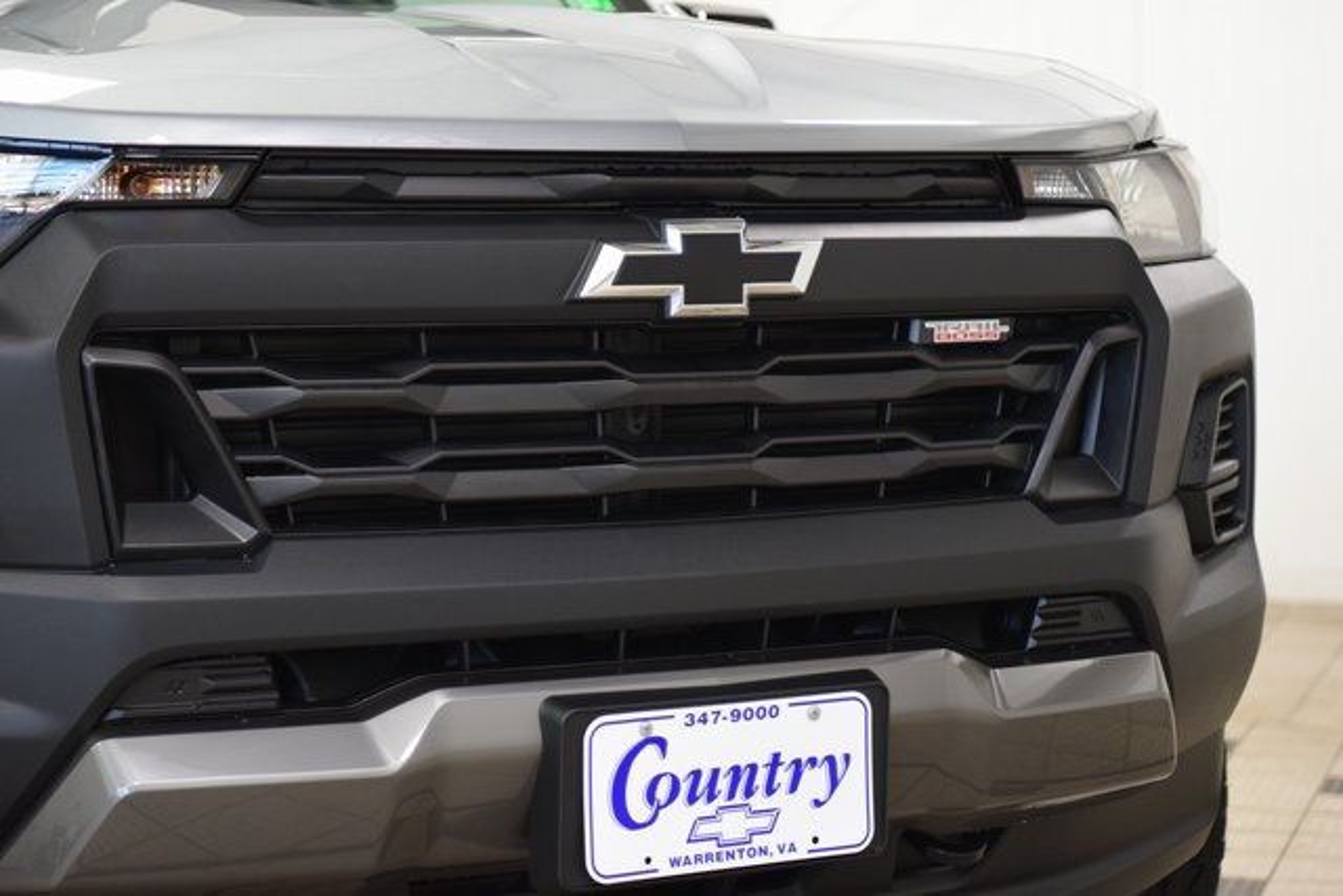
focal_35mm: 84
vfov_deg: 16.3
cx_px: 672
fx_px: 3134
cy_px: 448
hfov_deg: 24.2
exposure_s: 1/125
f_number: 2.8
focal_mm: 56
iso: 1600
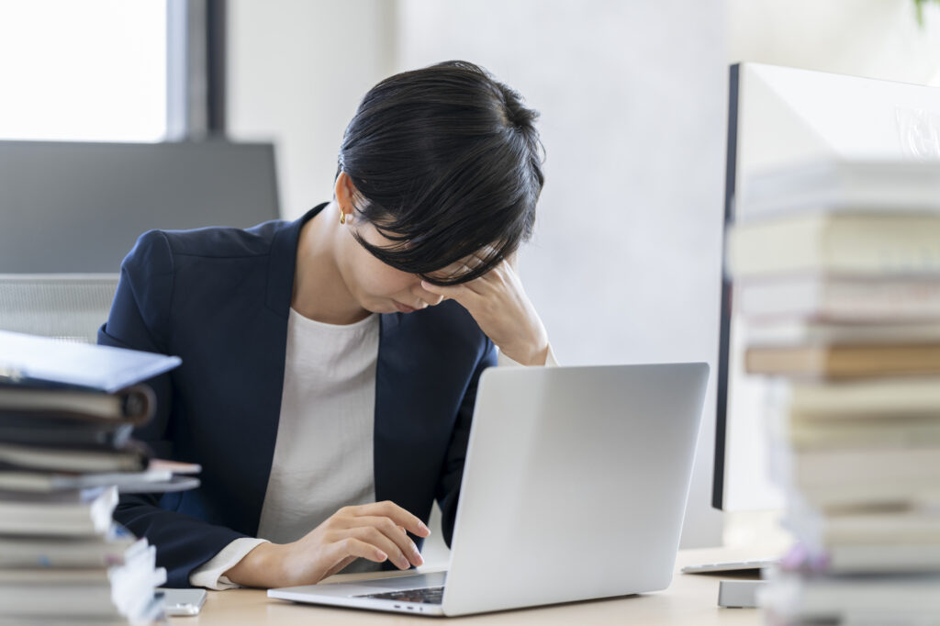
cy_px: 313
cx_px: 470
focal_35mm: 110
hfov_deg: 18.6
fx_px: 2871
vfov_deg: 12.4
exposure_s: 1/50
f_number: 3.2
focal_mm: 110
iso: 250
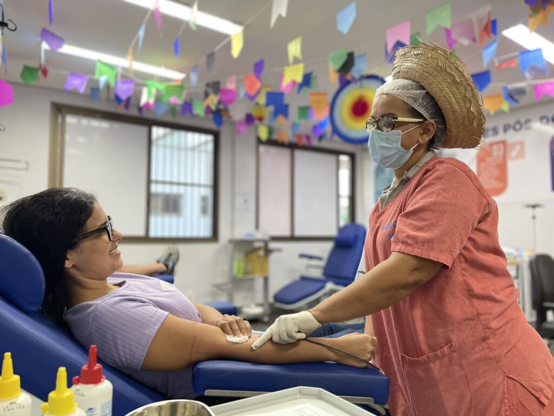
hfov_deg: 67.3
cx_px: 277
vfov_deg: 53.1
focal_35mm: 26
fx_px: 416
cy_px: 208
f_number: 1.6
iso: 160
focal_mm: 5.1
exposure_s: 1/60
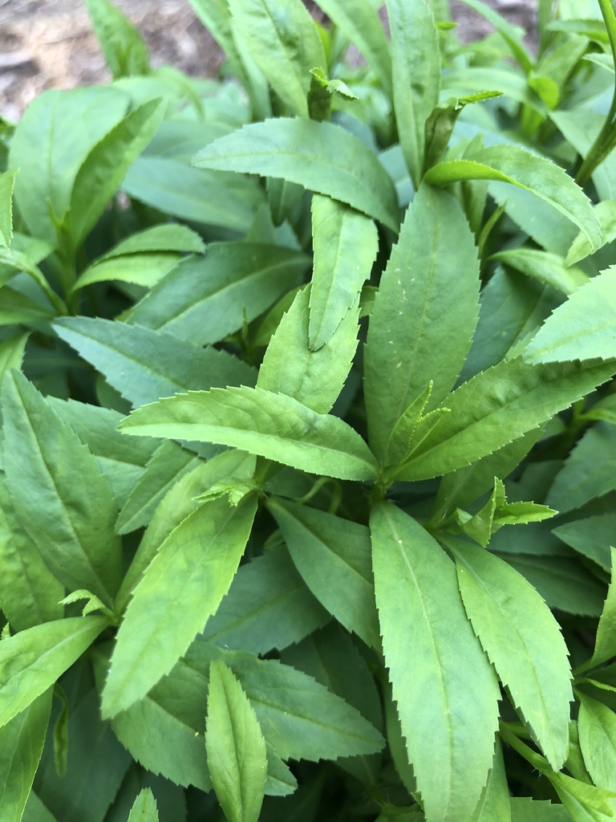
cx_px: 308
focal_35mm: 28
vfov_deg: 63.4
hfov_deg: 49.7
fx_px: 664
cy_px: 411
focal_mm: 3.99
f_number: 1.8
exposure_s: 1/120
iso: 32
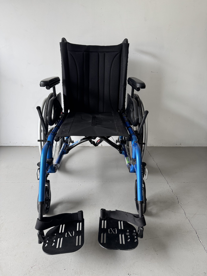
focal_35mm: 24
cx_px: 104
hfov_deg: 56.8
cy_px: 138
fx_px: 191
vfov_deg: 71.6
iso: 160
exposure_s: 1/121
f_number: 1.78
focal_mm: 6.76
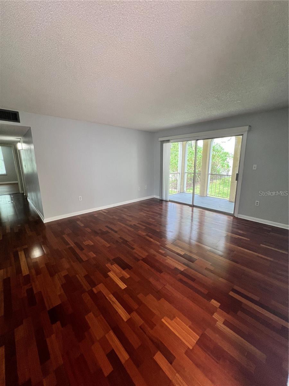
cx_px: 144
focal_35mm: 13
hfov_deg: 89.9
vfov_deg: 106.2
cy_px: 193
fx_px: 145
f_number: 1.8
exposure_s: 1/120
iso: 80
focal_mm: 1.57
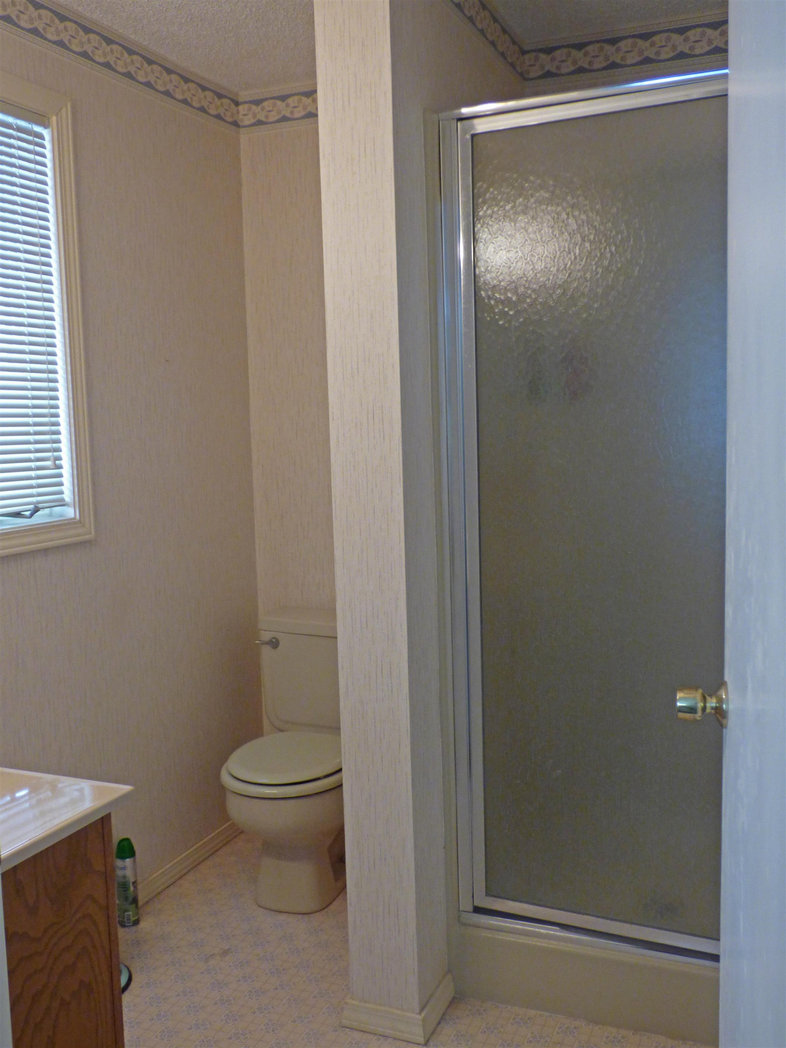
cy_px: 524
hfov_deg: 42.9
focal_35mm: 33
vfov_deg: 55.4
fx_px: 999
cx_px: 393
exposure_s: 1/50
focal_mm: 5.78
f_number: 3.4
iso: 400
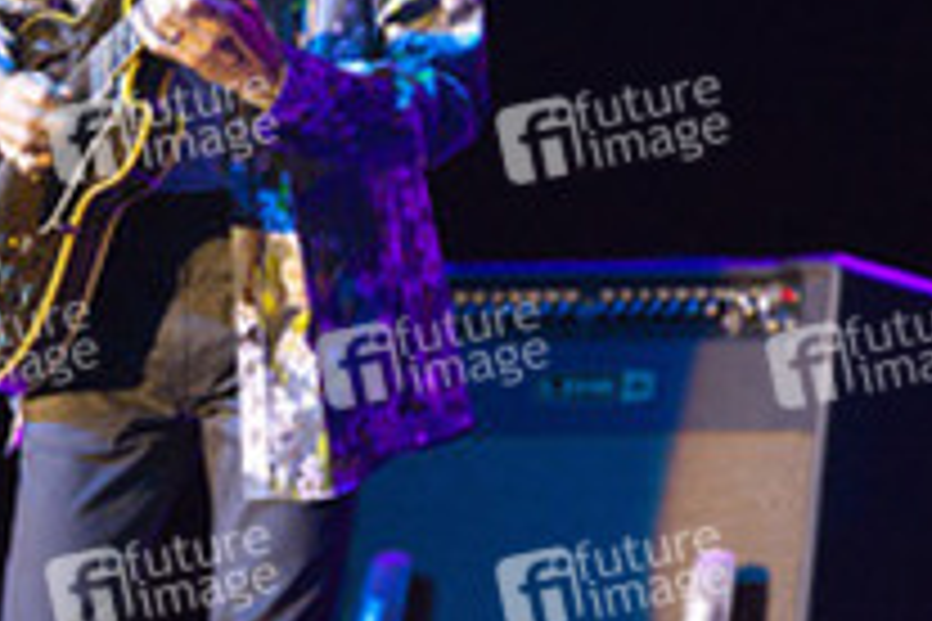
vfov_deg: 2.1
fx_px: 16878
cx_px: 41
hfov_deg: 3.2
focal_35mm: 652
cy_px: 18
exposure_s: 1/100
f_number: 2.8
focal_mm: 300
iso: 1600
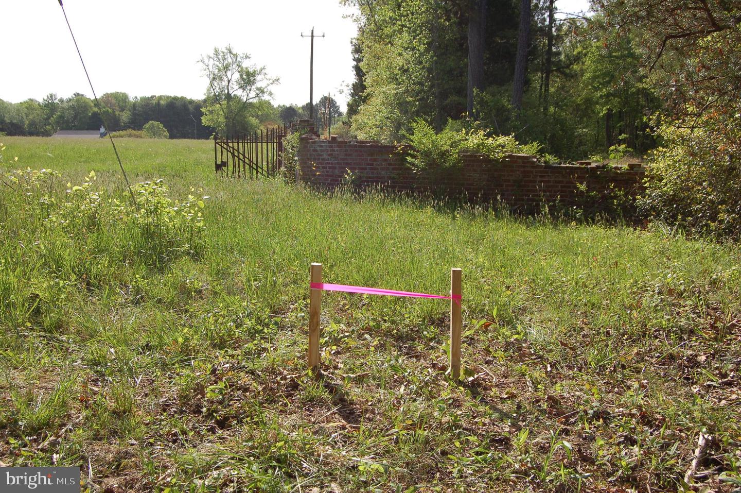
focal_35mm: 39
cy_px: 246
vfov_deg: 34.1
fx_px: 802
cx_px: 370
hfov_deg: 49.6
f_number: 9
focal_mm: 26
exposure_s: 1/320
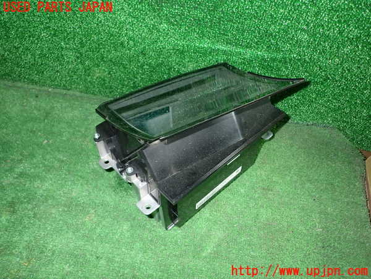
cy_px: 140
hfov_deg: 63.4
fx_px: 300
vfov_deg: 49.7
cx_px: 186
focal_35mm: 28
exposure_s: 1/30
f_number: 6.3
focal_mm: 5.05
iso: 320
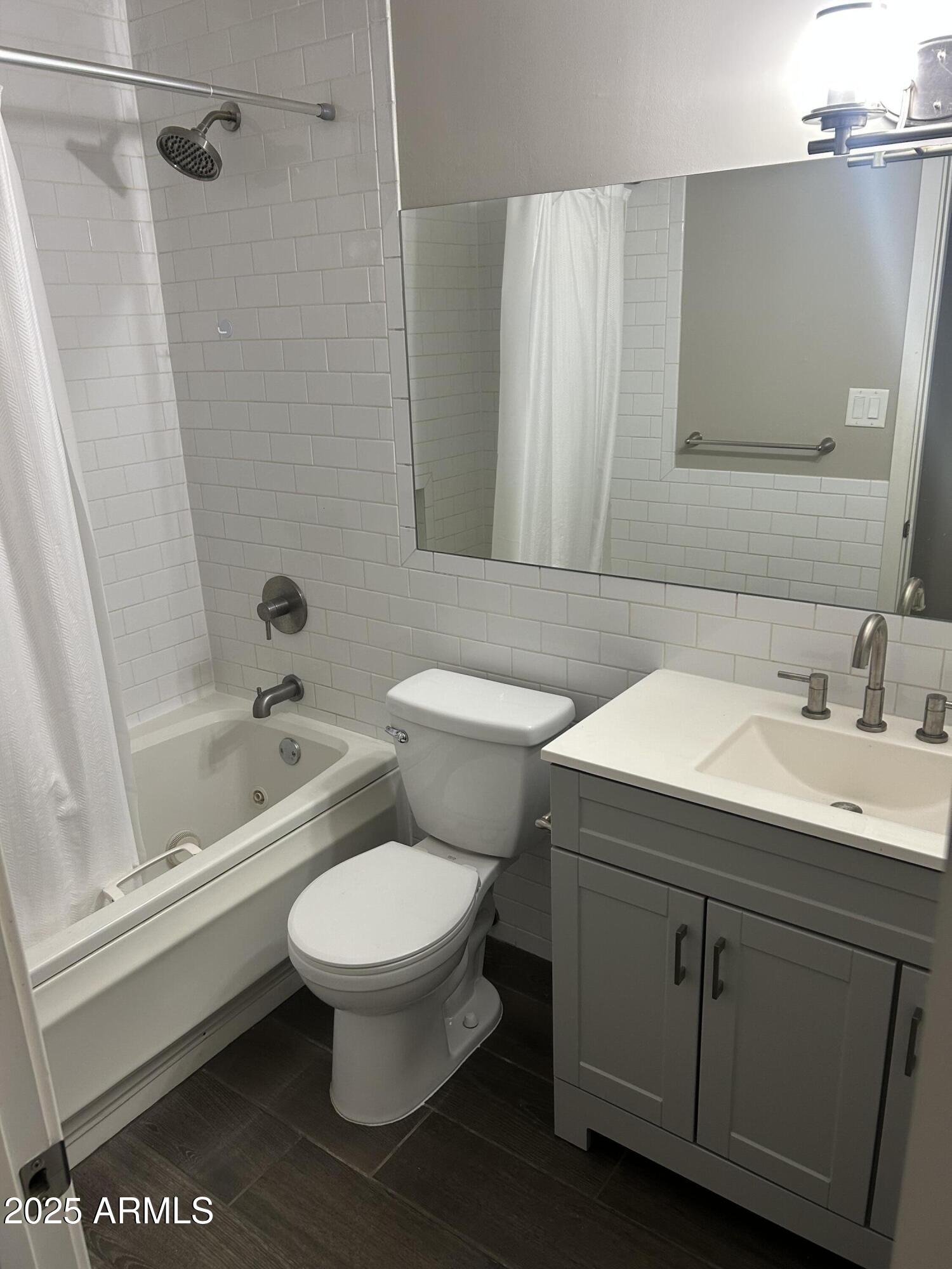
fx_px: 953
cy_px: 634
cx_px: 476
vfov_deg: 67.3
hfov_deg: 53.1
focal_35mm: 26
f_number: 1.5
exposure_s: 1/60
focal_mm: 5.7
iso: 125
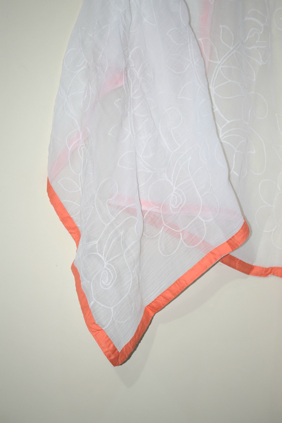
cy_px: 212
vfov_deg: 35.1
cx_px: 141
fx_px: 670
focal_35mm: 57
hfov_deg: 23.8
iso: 800
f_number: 5
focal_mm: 38
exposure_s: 1/100
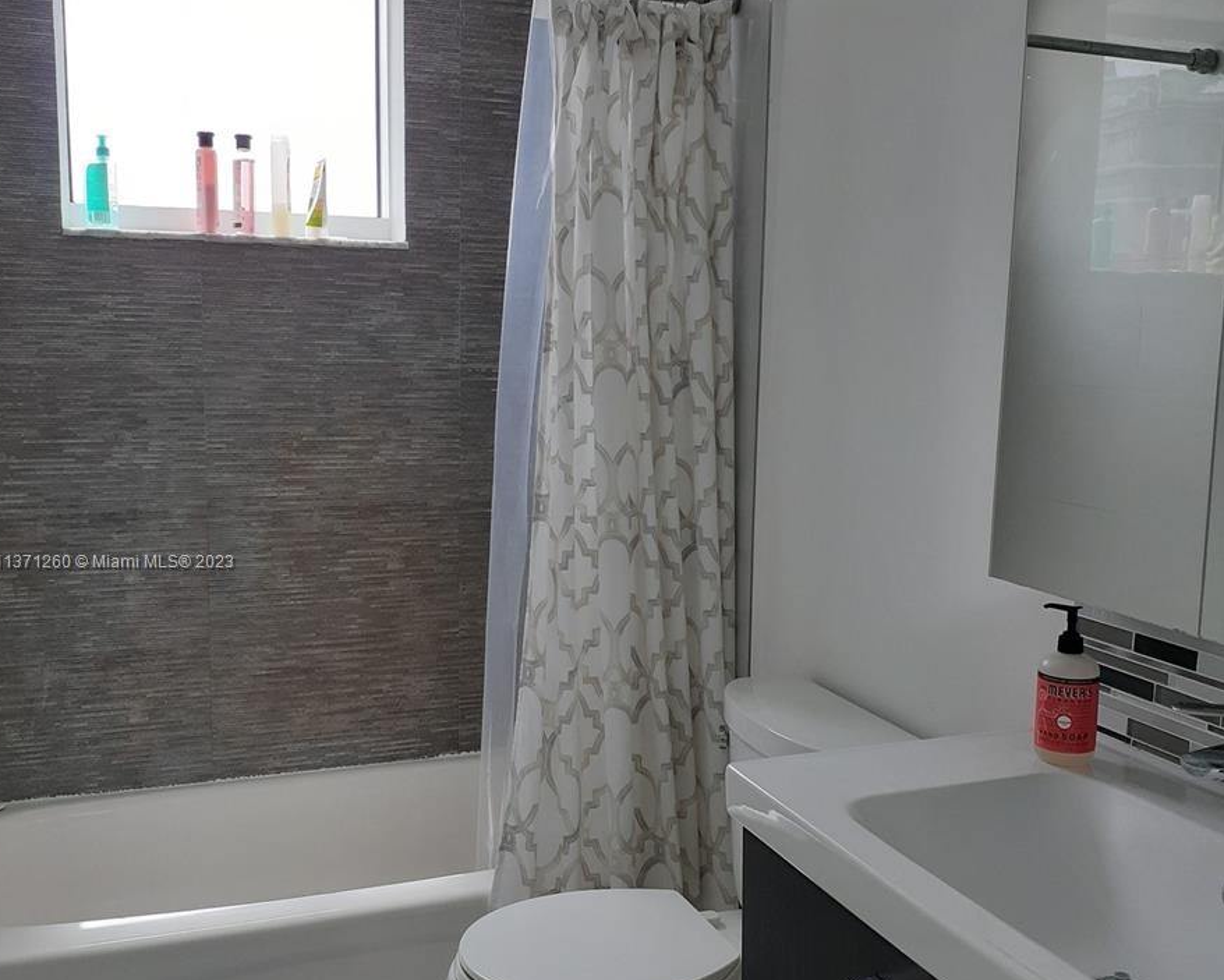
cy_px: 563
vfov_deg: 41.1
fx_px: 1305
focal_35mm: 36
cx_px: 606
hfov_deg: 50.3
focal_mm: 3.6
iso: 40
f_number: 1.9
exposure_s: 1/139
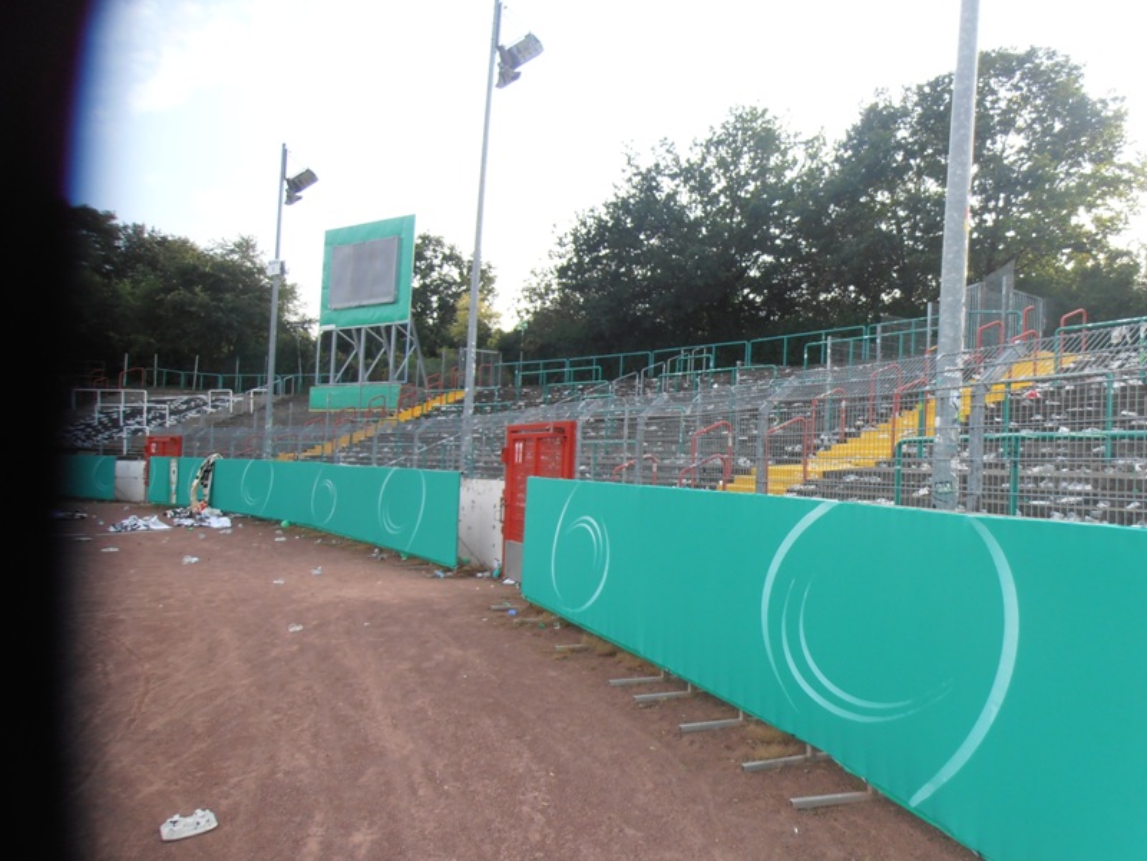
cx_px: 574
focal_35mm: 24
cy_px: 430
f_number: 3
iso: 80
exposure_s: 1/160
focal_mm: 4.2
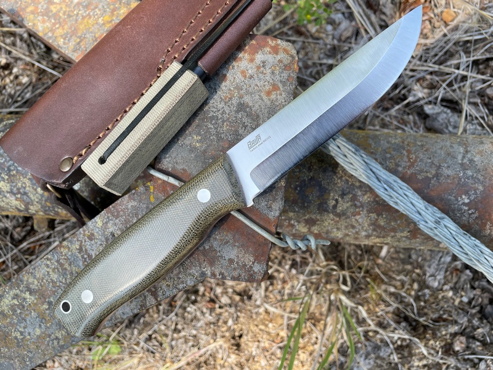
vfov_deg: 53.1
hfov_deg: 67.3
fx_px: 370
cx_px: 246
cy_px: 185
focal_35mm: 26
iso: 32
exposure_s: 1/284
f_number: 1.6
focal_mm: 4.2
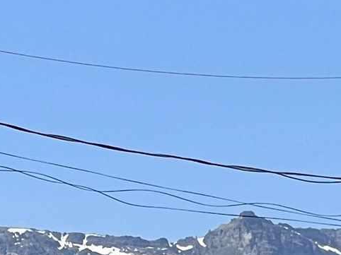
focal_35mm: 408
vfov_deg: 3.6
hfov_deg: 4.7
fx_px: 4017
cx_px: 788
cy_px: 225
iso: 20
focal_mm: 7.5
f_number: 2.2
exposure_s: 1/1263
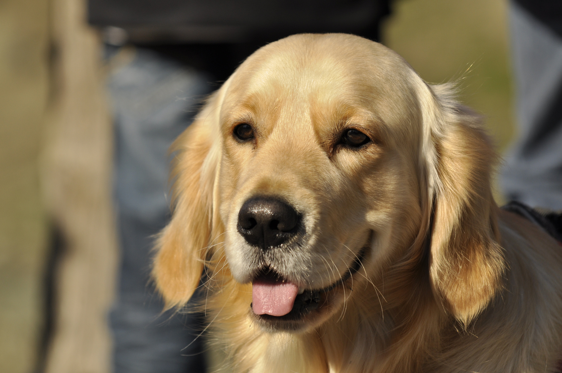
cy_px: 186
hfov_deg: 6.9
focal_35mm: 300
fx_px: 4678
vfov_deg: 4.6
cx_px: 281
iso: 200
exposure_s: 1/1250
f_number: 5.6
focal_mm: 200
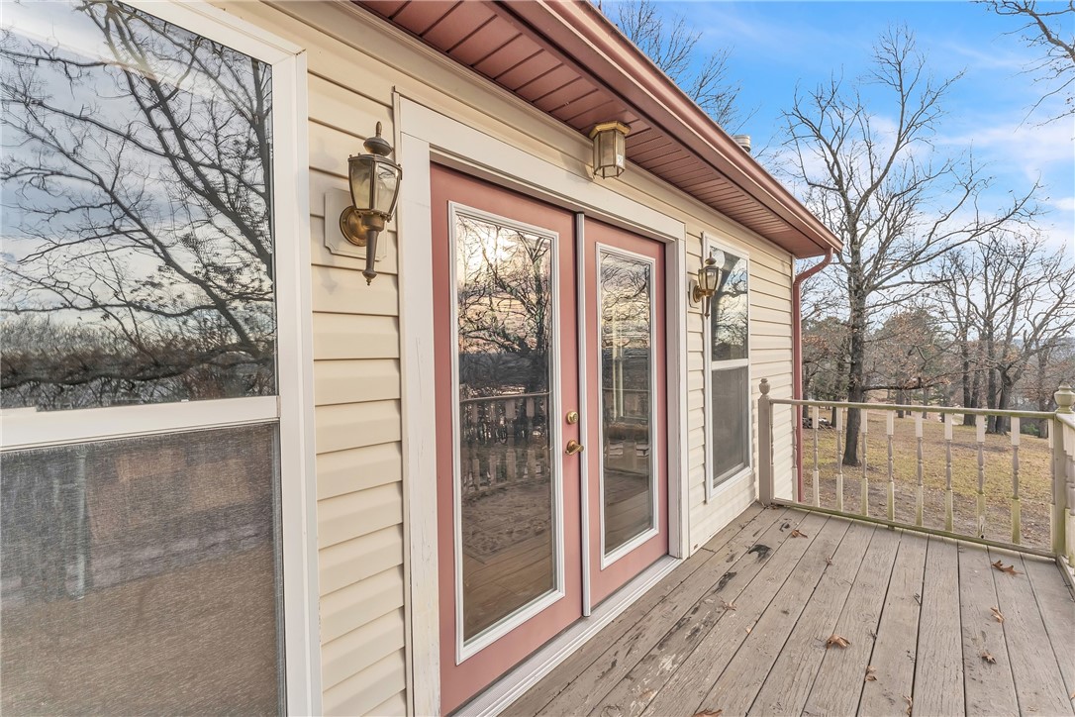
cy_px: 358
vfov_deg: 81.2
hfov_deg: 104.3
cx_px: 538
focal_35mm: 14
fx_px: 418
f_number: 11
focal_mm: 14
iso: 640
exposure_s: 1/400
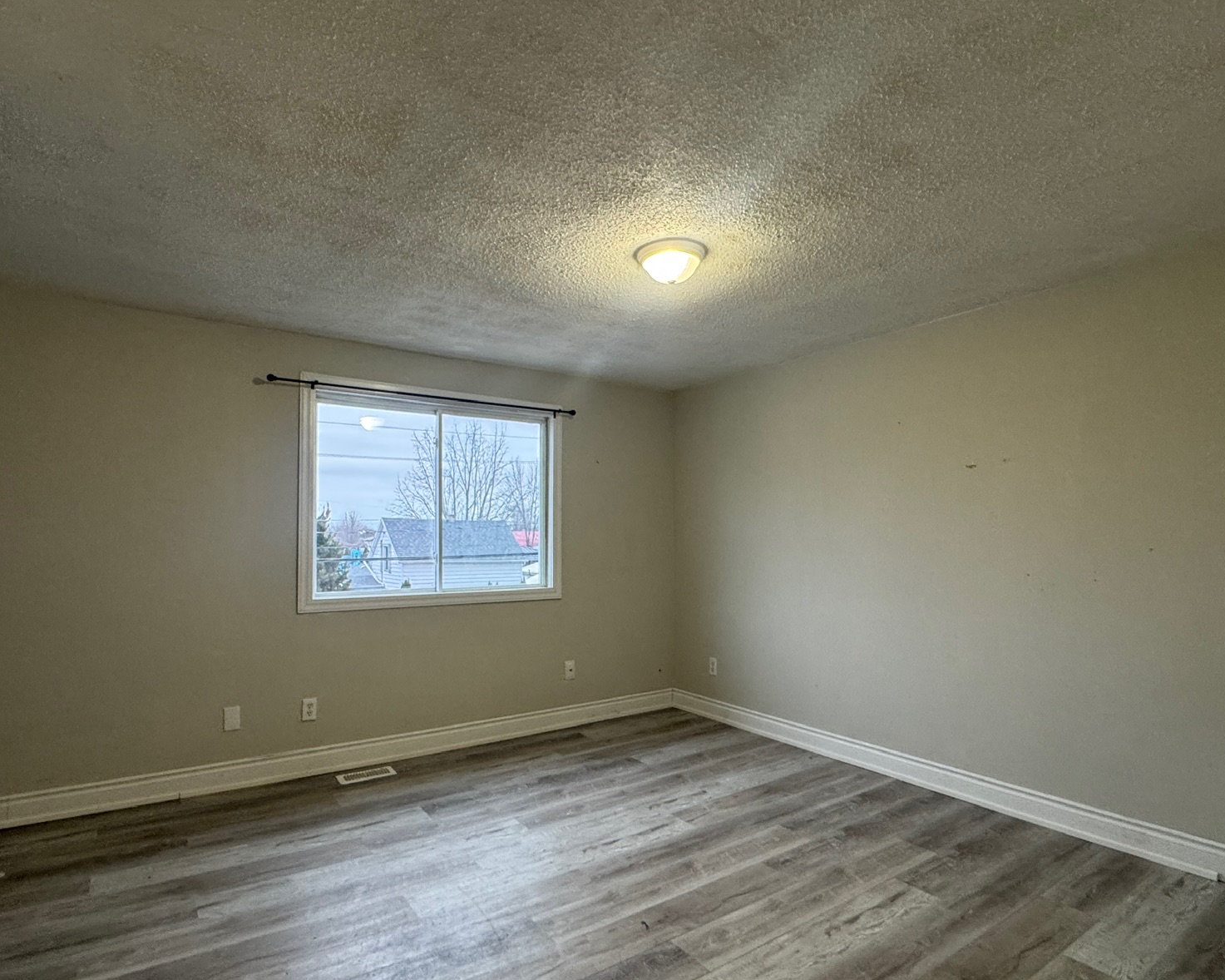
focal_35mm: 19
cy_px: 529
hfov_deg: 83.3
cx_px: 612
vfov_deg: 70.7
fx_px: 689
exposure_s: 1/60
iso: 400
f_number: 2.2
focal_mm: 2.22
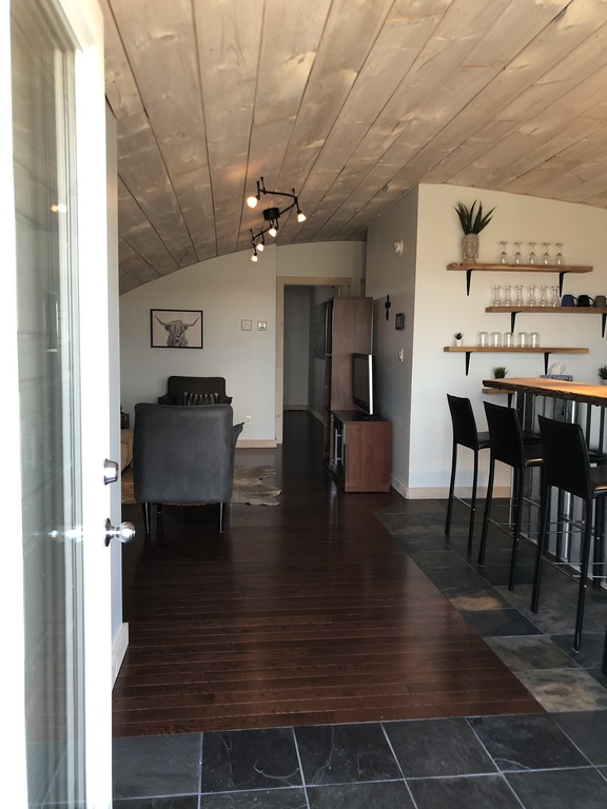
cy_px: 404
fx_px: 655
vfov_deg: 63.4
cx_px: 304
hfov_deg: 49.7
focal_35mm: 28
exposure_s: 1/30
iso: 25
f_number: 1.8
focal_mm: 3.99
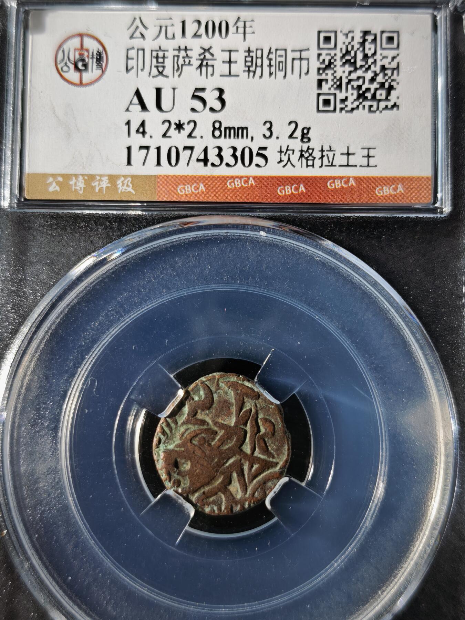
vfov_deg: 38.2
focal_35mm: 50
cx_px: 232
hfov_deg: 29.1
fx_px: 896
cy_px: 310
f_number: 1.63
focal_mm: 5.85
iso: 50
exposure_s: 1/244
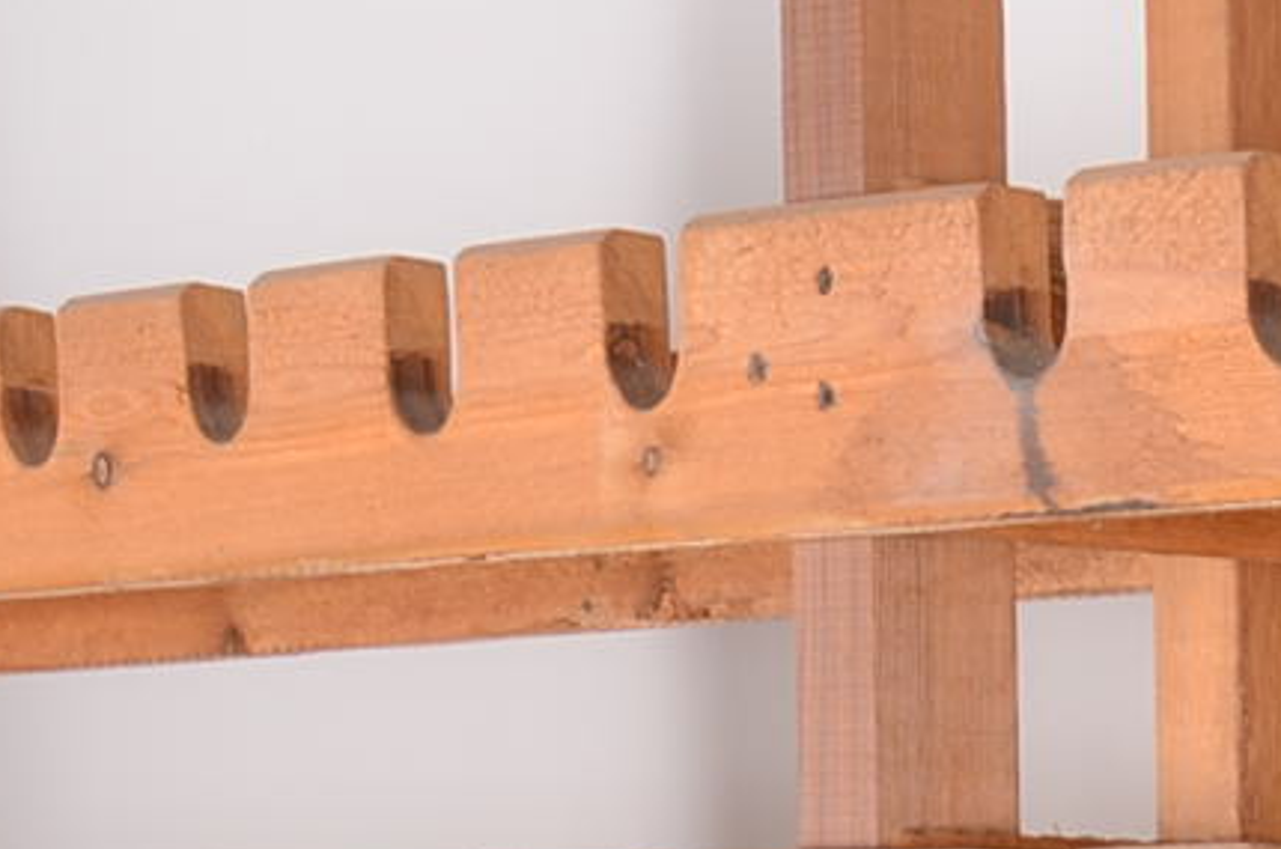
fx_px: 6713
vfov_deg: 6.7
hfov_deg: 9.9
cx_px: 2774
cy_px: 2392
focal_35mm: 189
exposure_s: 1/80
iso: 160
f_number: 9
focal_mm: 22
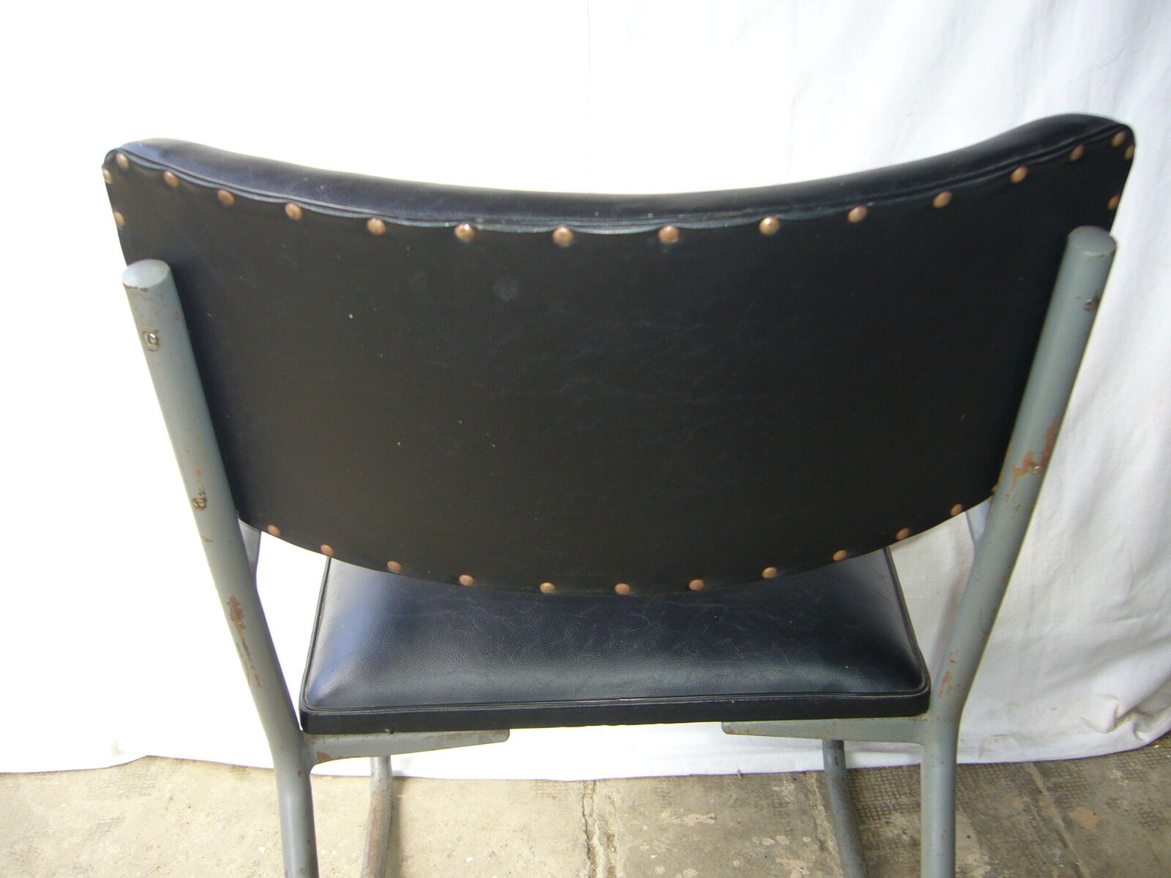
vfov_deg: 40.7
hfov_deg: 52.6
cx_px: 586
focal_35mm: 35
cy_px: 439
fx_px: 1184
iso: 80
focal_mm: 5.8
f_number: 2.8
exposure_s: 1/60
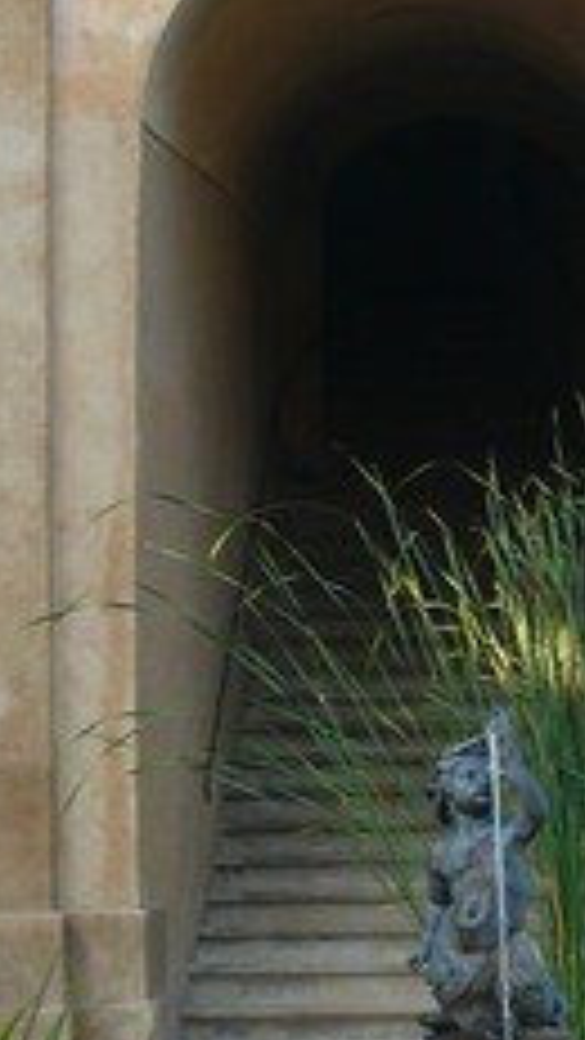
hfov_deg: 9.8
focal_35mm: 124
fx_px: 3418
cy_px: 522
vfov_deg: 17.3
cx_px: 450
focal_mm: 7.4
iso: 100
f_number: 2.8
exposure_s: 1/80
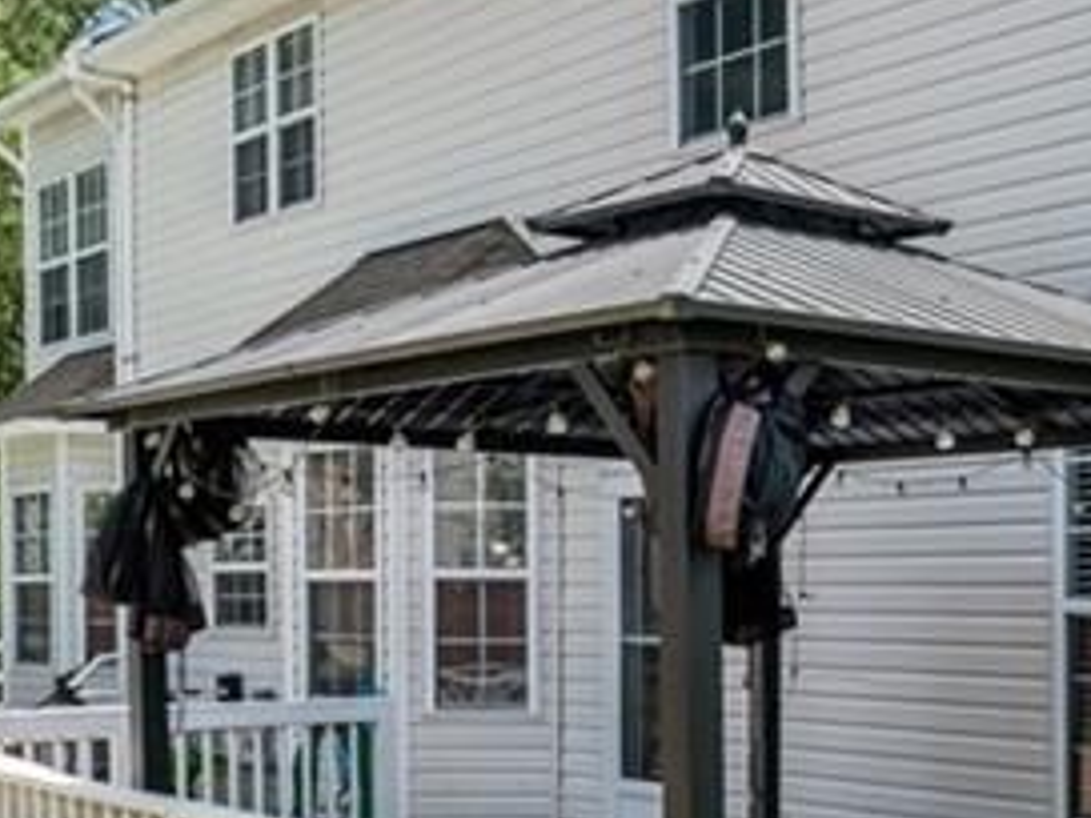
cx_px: 742
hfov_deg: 32.9
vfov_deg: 25.2
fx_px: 1828
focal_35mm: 58
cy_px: 421
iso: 400
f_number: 8
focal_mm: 16
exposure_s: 1/800
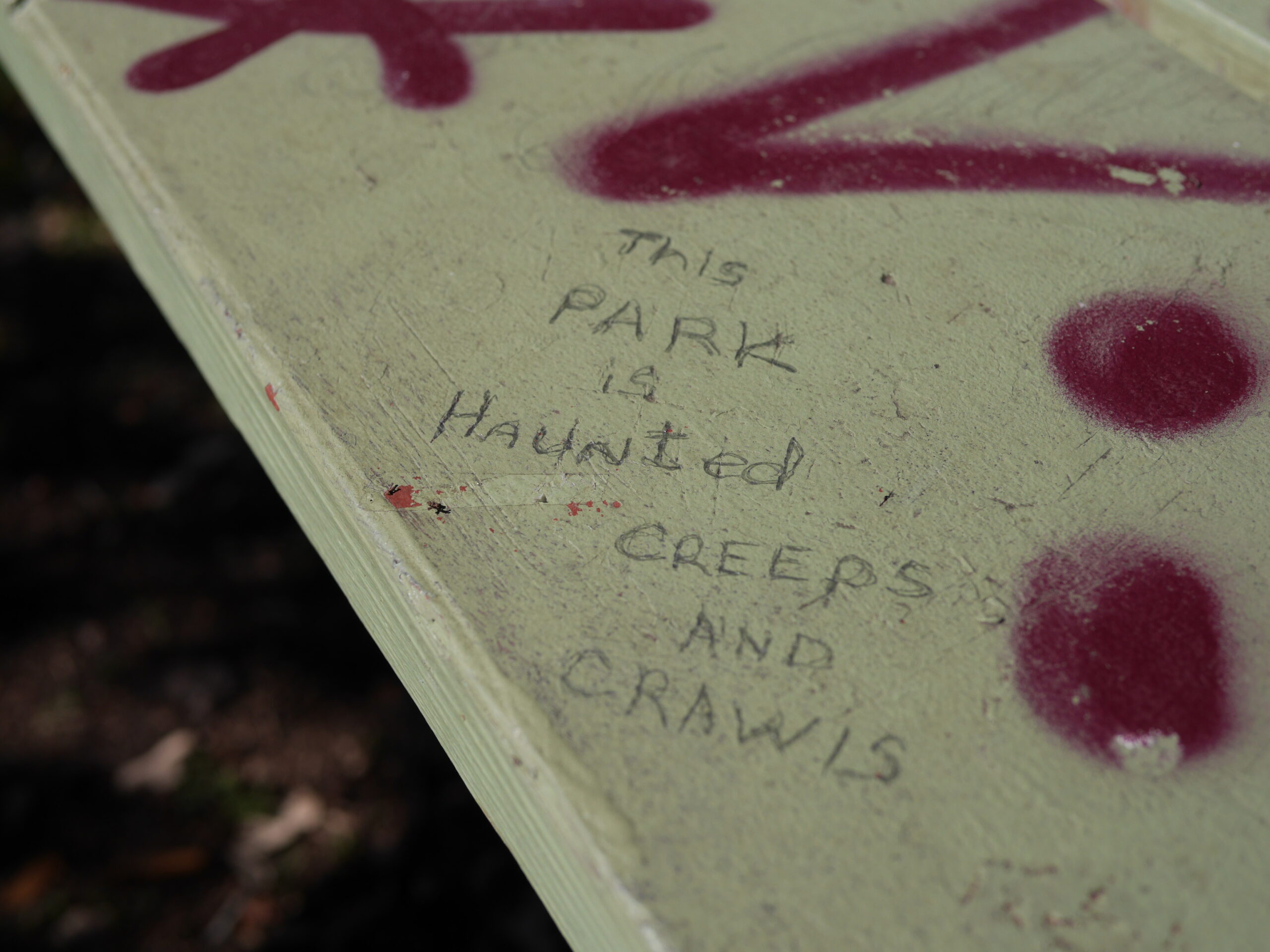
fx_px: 1834
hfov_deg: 38.2
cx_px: 635
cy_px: 476
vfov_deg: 29.1
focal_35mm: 50
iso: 200
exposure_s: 1/3200
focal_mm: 25
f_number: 3.5
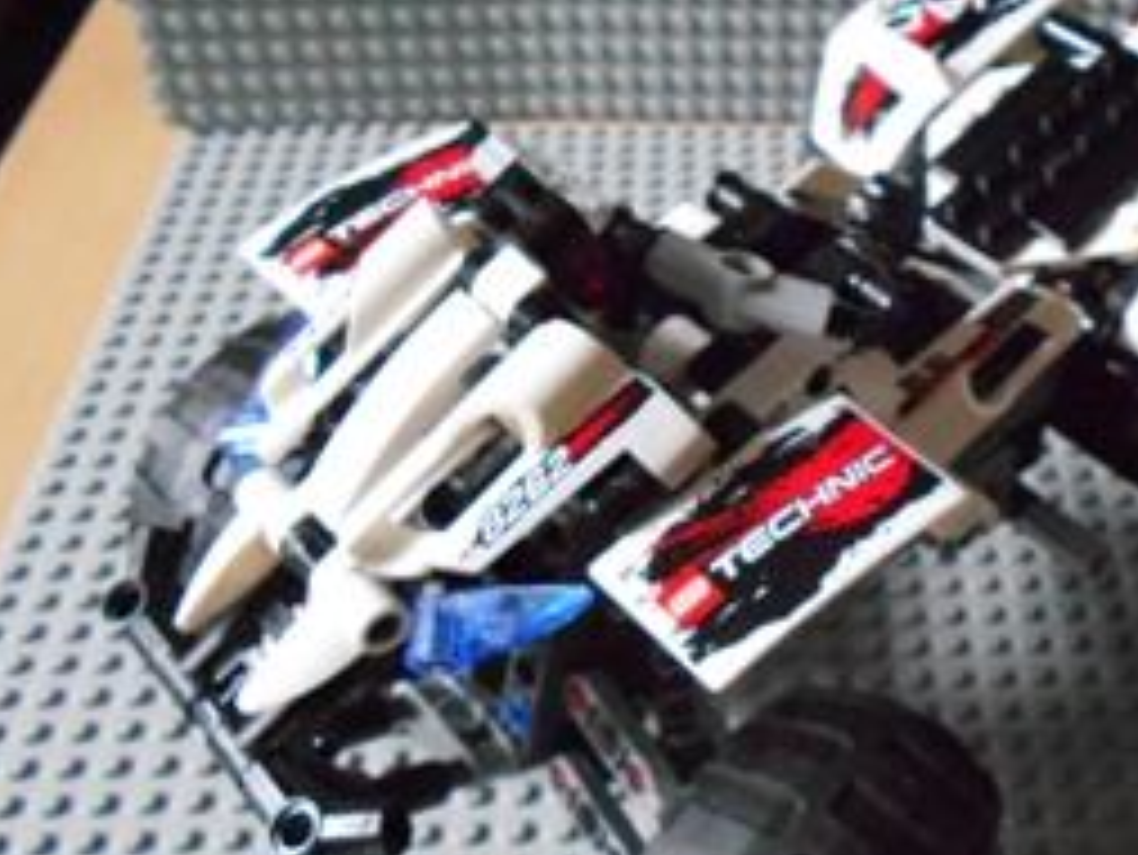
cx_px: 891
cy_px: 531
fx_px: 1513
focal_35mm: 46
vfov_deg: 31.4
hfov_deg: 39.8
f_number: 3.2
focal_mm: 4.6
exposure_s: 1/80
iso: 800
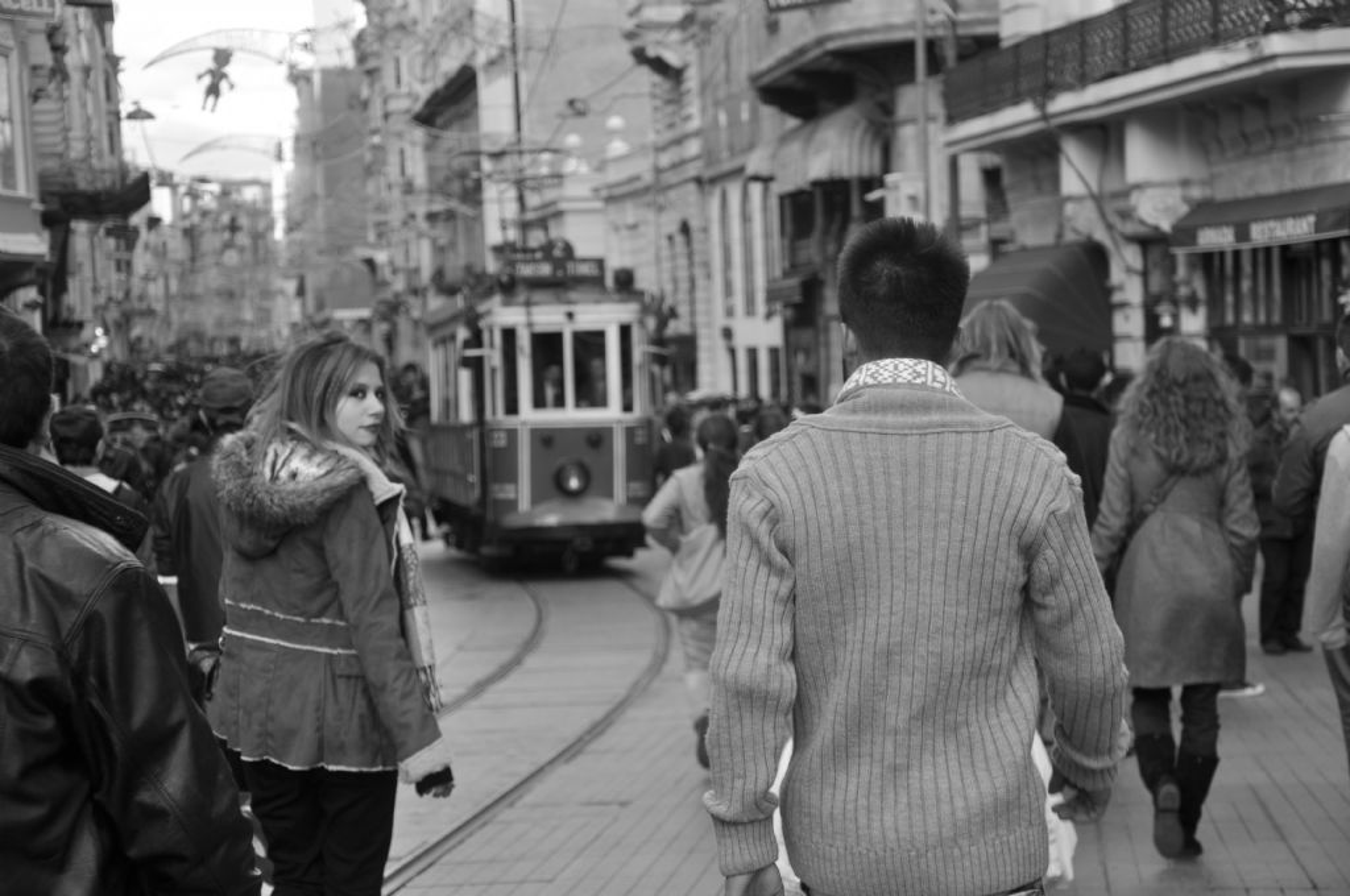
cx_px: 675
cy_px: 448
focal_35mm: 93
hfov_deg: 21.9
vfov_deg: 14.7
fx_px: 3483
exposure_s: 1/160
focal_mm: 62
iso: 200
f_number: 6.3
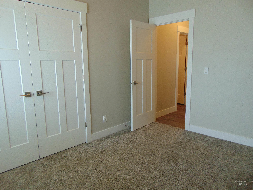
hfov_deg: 69.4
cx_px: 126
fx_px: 183
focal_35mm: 25
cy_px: 95
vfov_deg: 54.9
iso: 100
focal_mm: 4.5
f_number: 3
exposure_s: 1/30
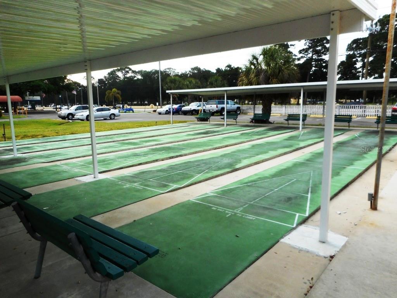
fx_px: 287
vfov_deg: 54.9
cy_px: 149
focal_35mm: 25
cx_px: 198
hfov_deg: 69.4
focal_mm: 4.5
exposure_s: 1/100
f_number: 3.7
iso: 80
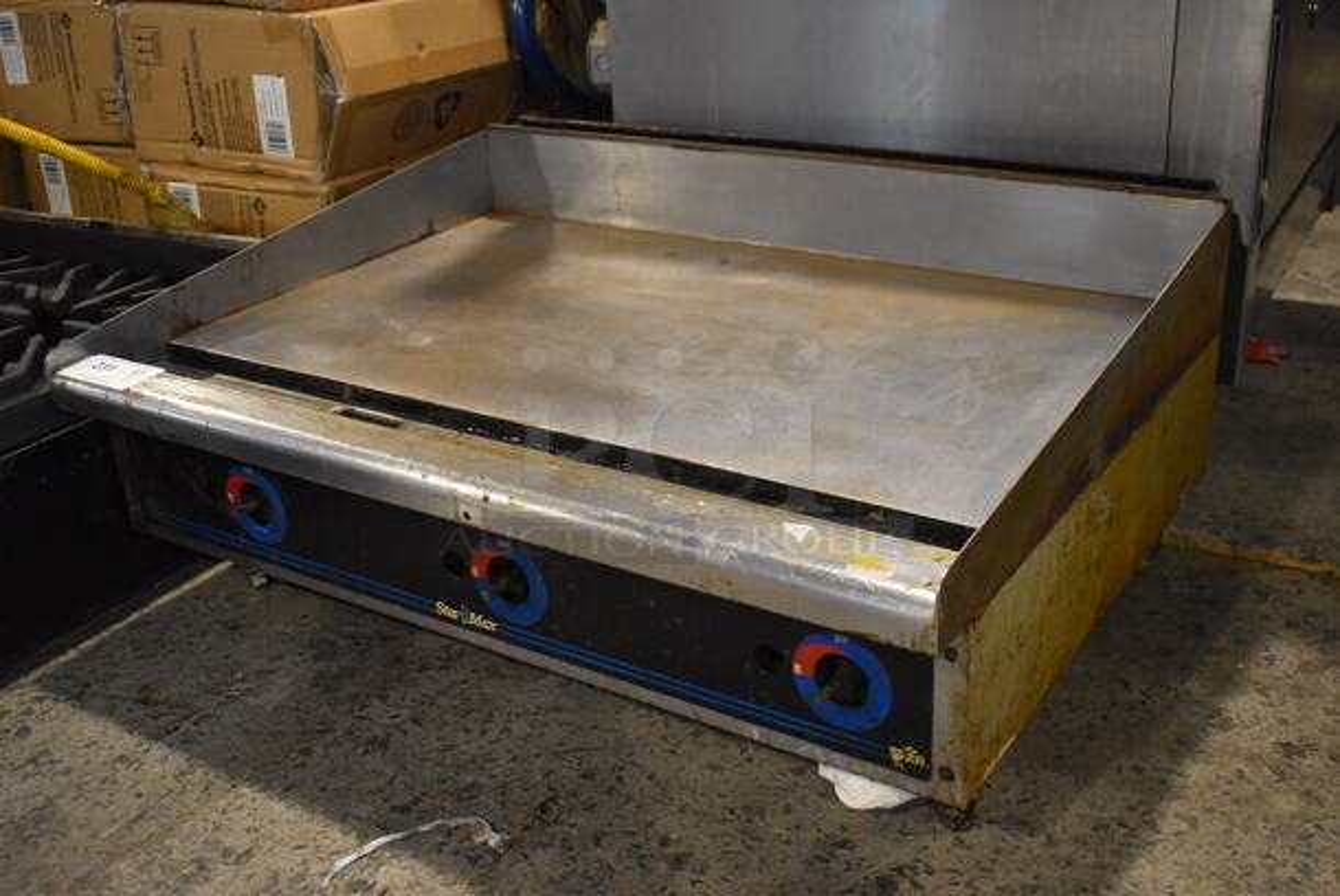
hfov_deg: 51.2
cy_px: 448
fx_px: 1397
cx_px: 670
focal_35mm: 38
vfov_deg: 35.6
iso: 2200
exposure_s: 1/125
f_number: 4
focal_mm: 25
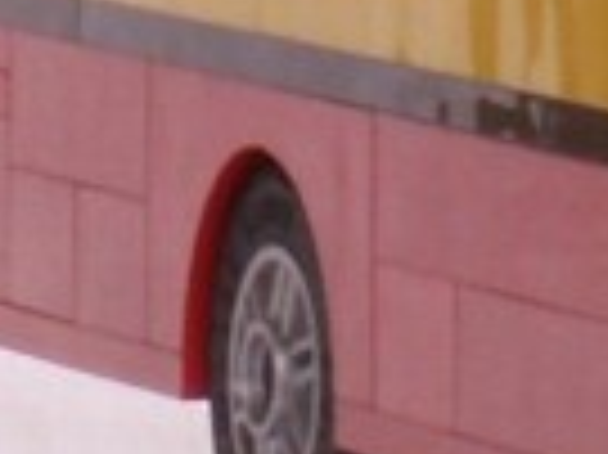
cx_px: 1293
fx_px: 6967
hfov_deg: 4.9
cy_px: -169
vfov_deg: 3.7
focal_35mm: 397
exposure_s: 1/2
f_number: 8
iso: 50
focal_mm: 11.17
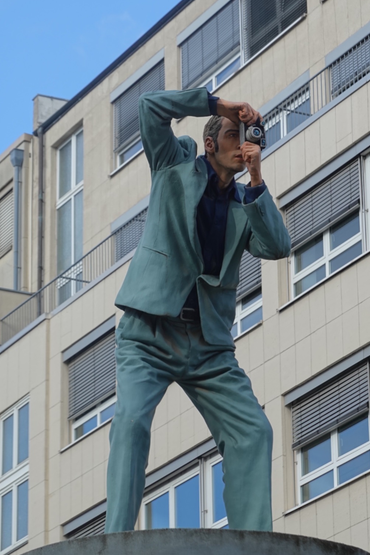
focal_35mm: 173
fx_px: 2667
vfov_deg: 11.9
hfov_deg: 7.9
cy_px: 196
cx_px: 198
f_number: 4.5
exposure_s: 1/320
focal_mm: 46.09
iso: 100
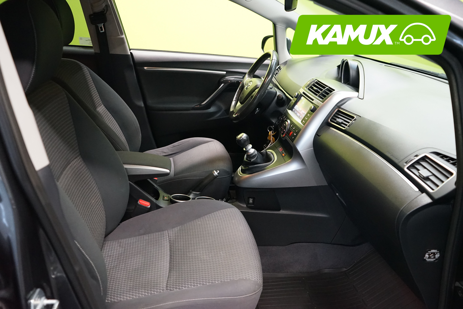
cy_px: 154
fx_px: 360
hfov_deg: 65.5
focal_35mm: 28
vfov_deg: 46.4
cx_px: 232
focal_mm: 28
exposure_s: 1/30
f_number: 4.5
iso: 5000
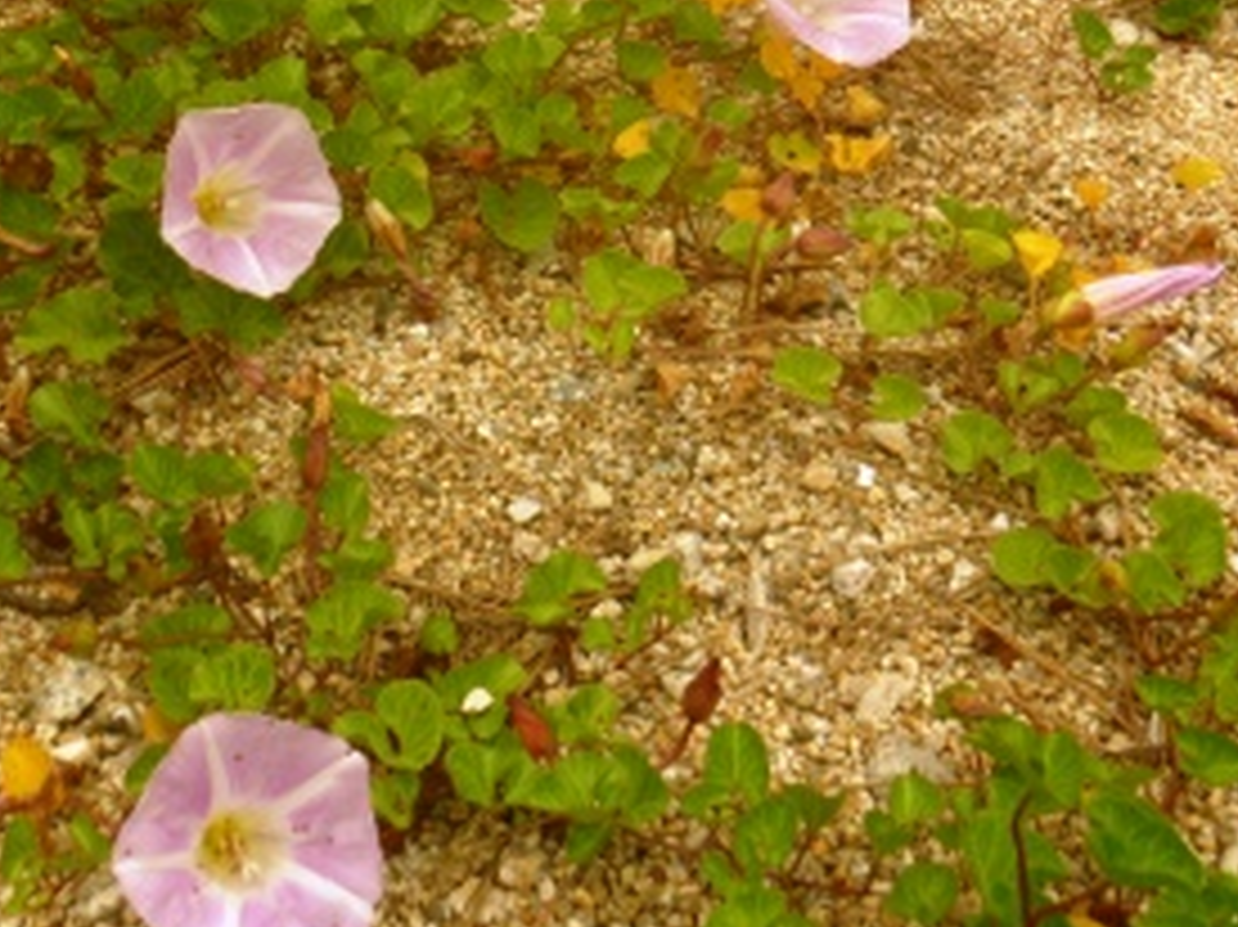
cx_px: 585
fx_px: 2038
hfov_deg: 33.8
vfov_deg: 25.3
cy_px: 230
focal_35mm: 57
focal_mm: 6.3
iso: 80
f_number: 5.6
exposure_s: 1/320
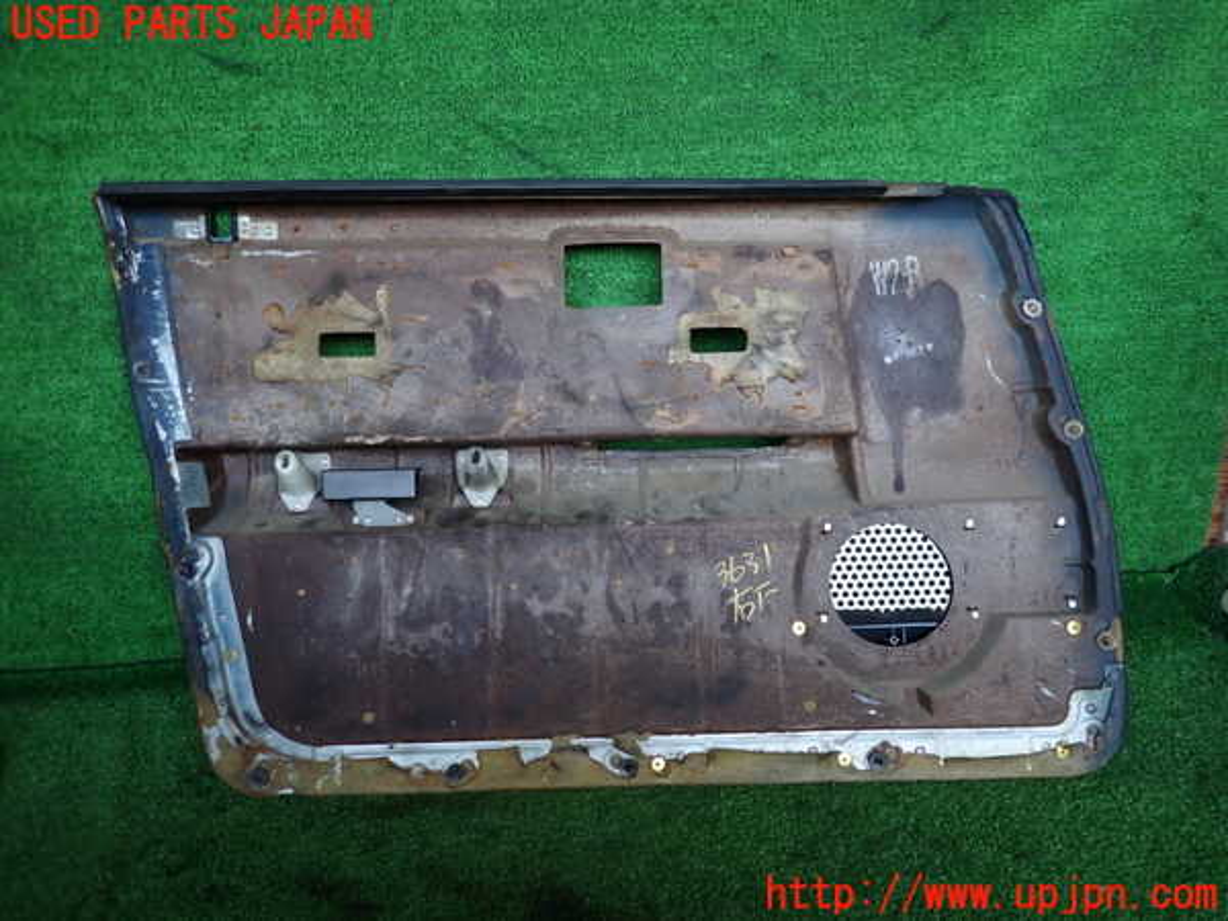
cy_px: 460
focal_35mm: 25
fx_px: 887
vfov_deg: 54.9
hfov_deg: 69.4
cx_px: 614
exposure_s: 1/60
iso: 125
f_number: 2
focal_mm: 4.5
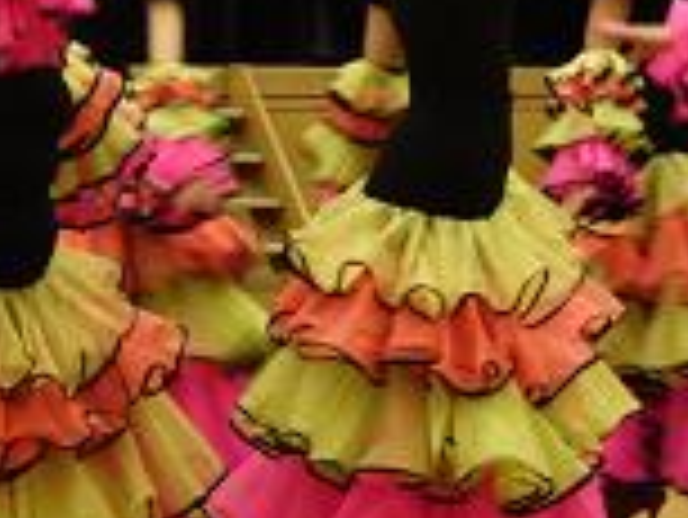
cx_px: 353
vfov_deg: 6.4
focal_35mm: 232
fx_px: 4615
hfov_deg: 8.5
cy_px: 142
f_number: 5.6
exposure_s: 1/13
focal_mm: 42
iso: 800
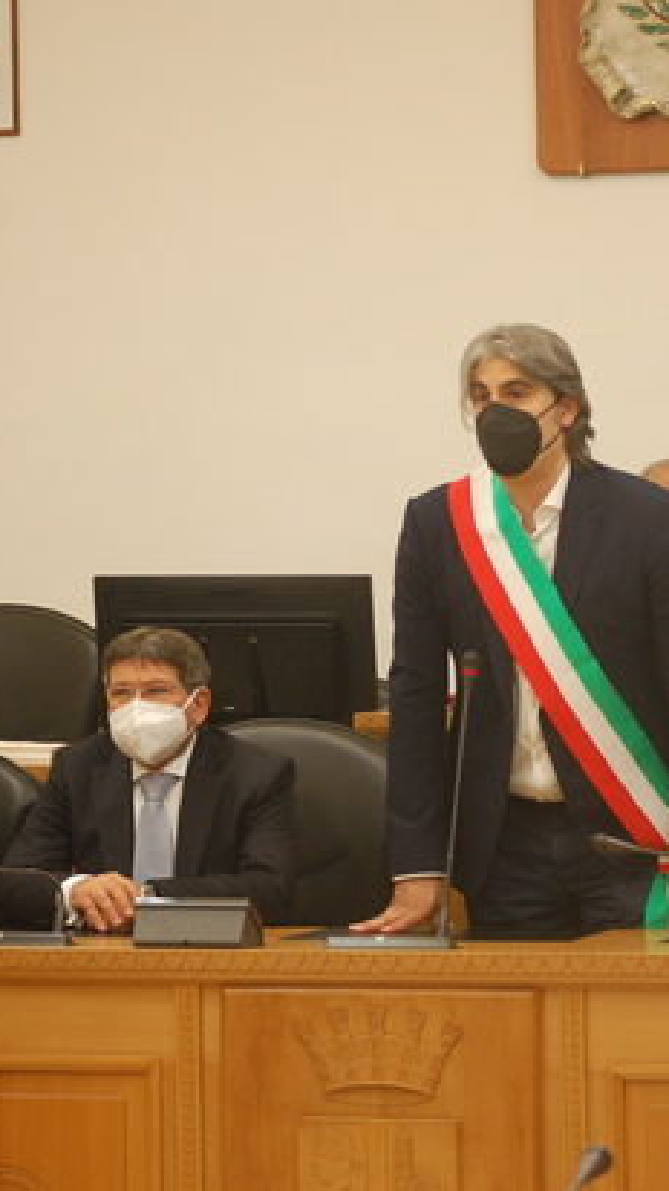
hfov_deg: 7.8
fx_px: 4887
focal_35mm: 155
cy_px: 597
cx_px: 513
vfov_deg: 13.9
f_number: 4.2
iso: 800
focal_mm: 65
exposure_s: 1/60
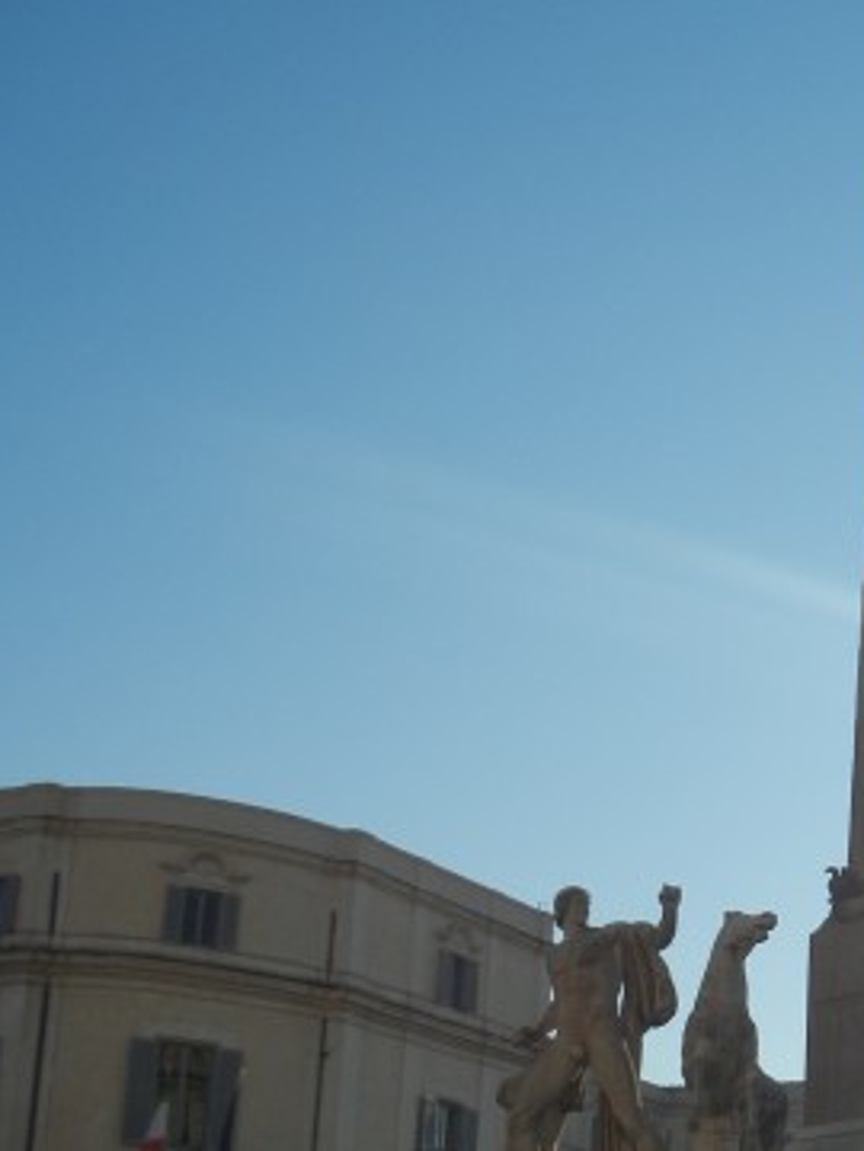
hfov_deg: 22.3
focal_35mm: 64
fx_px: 2130
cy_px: 924
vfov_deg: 29.6
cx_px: 790
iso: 160
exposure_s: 1/732
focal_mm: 5.4
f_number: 7
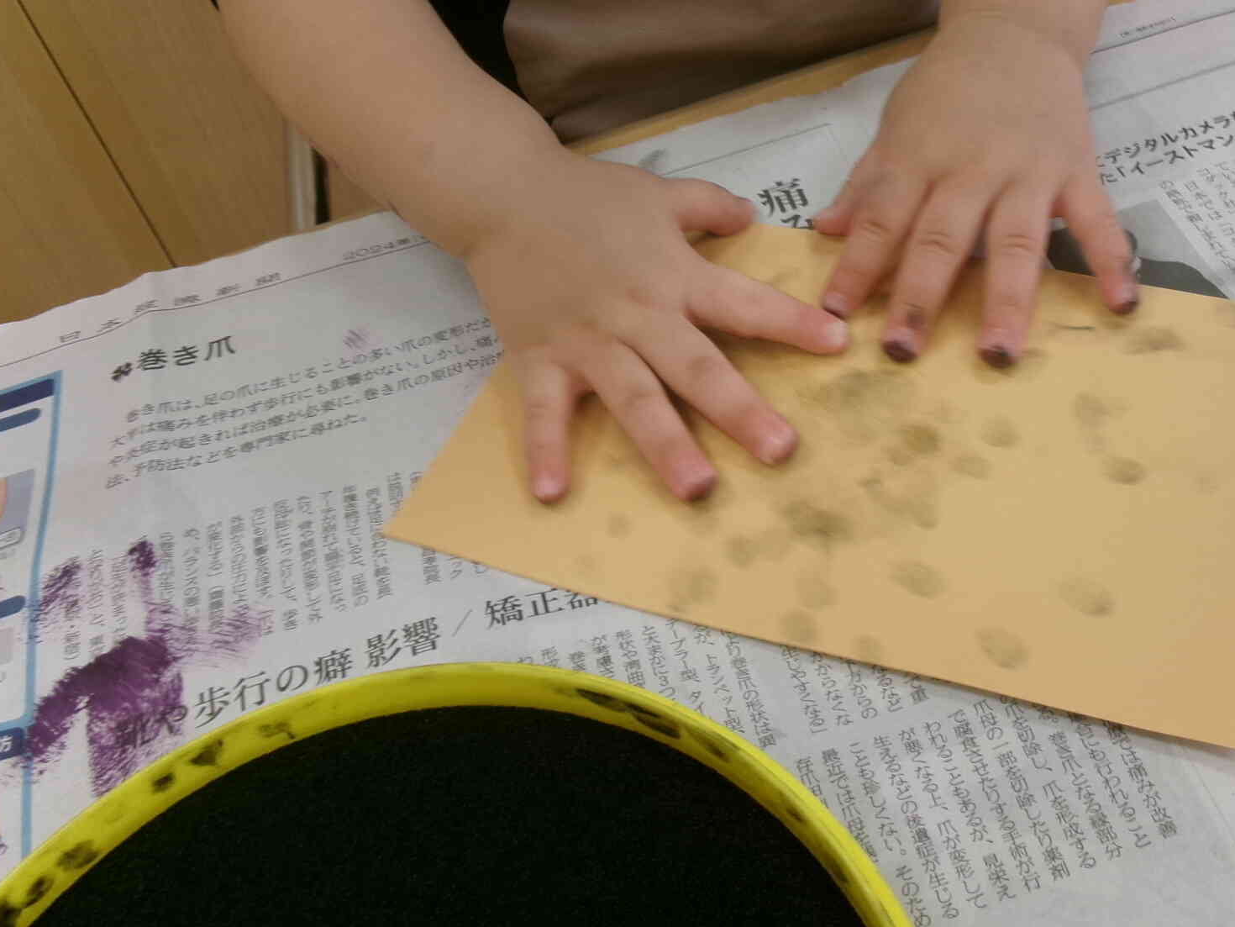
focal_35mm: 39
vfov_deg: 36.5
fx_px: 1392
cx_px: 746
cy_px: 323
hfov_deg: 47.6
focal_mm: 5.1
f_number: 3.9
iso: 100
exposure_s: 1/56
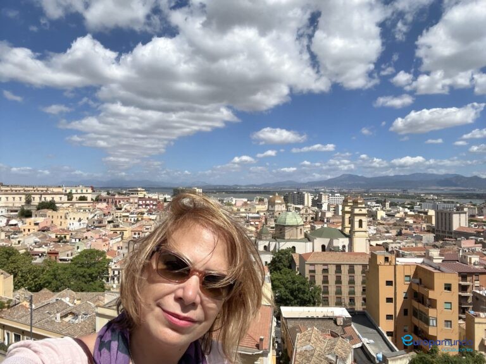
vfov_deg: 58.9
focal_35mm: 23
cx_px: 243
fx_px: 323
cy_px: 182
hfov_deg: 73.9
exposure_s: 1/1541
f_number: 2.2
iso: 32
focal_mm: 2.71
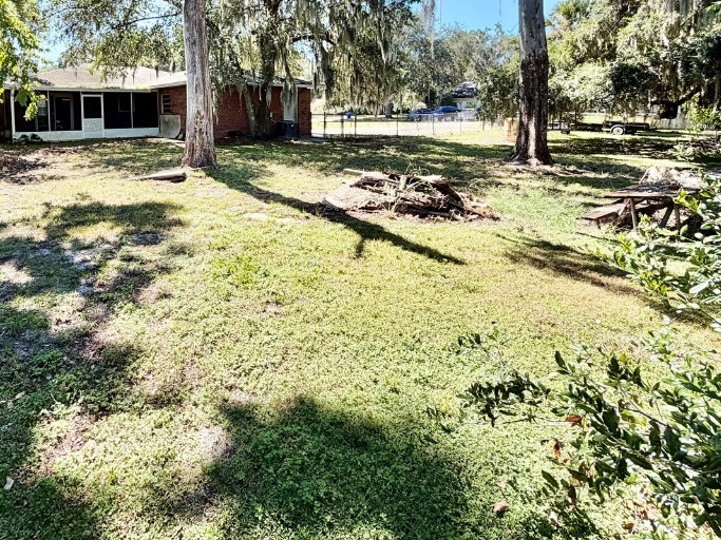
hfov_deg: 77.3
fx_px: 437
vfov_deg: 60.1
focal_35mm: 21
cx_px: 261
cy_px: 137
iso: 50
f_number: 2.2
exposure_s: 1/502
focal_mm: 2.22
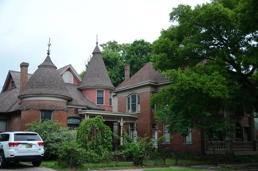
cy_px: 86
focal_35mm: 39
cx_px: 129
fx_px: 279
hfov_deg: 49.6
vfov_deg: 34.1
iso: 500
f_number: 4
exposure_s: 1/200
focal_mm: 26
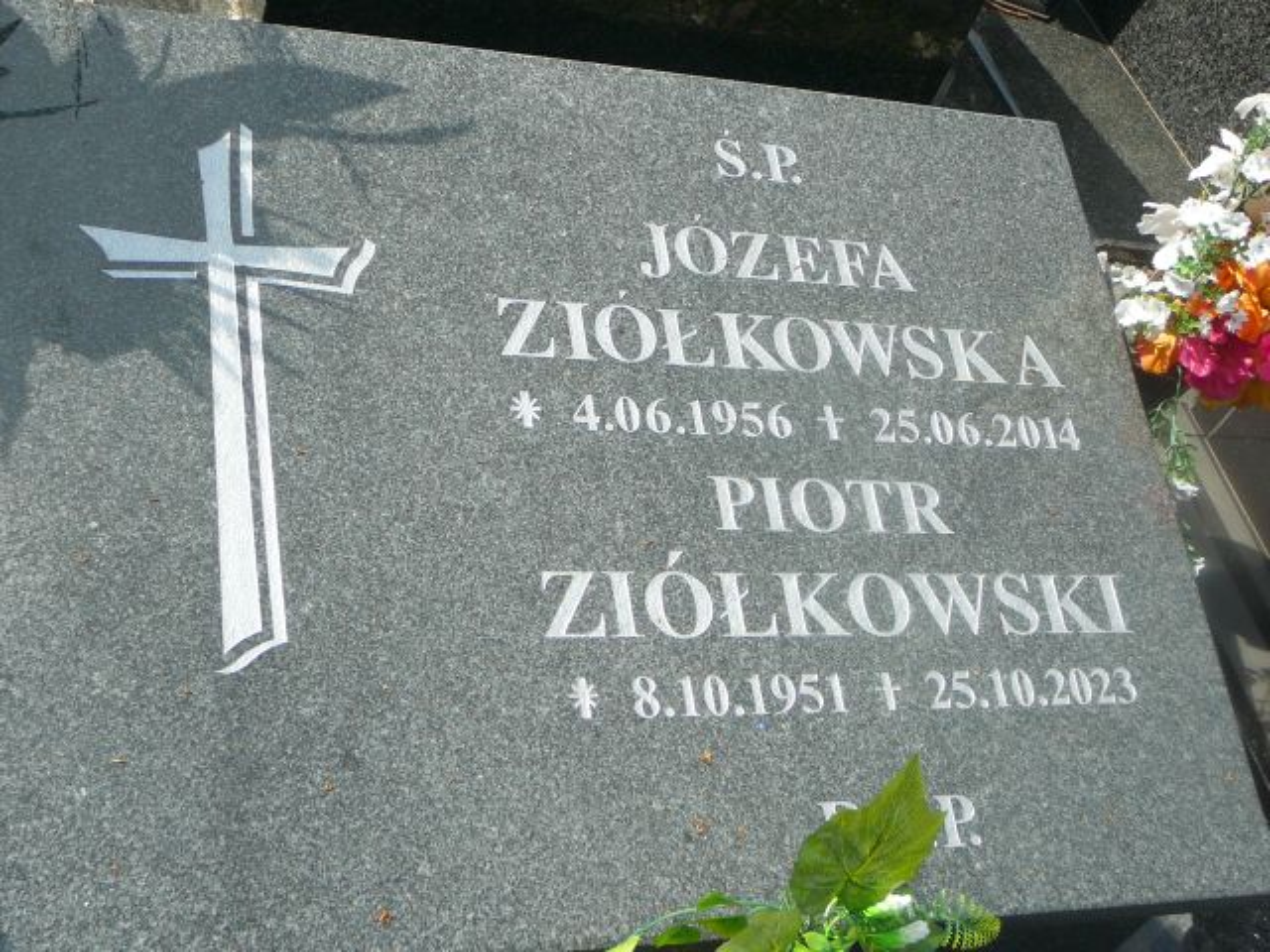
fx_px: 1798
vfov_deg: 29.7
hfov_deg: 38.9
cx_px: 635
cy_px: 476
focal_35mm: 49
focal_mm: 7.3
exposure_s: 1/640
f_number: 3.4
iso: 80
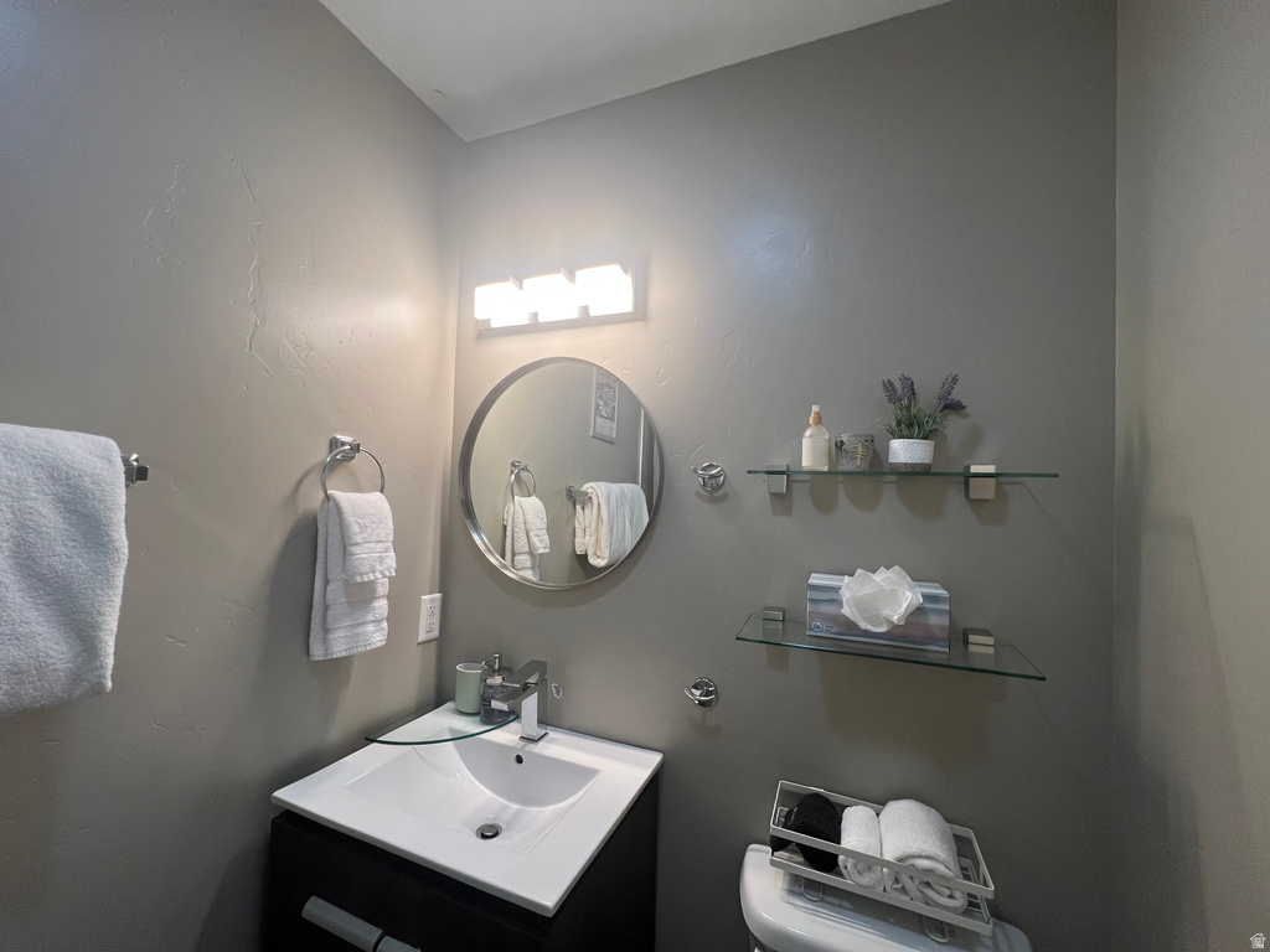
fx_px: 477
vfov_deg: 89.9
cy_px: 476
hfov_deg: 106.2
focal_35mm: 13
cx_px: 635
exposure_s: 1/120
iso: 200
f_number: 1.8
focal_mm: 1.57
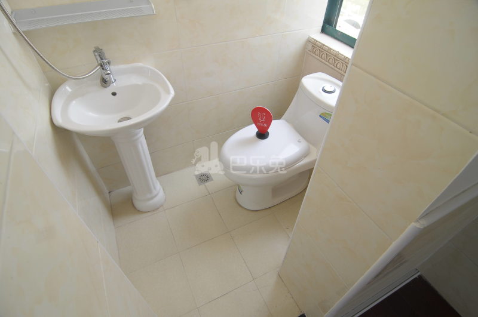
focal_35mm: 18
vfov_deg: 67.2
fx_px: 239
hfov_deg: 90.1
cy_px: 158
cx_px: 239
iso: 250
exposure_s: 1/60
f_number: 5.6
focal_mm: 12
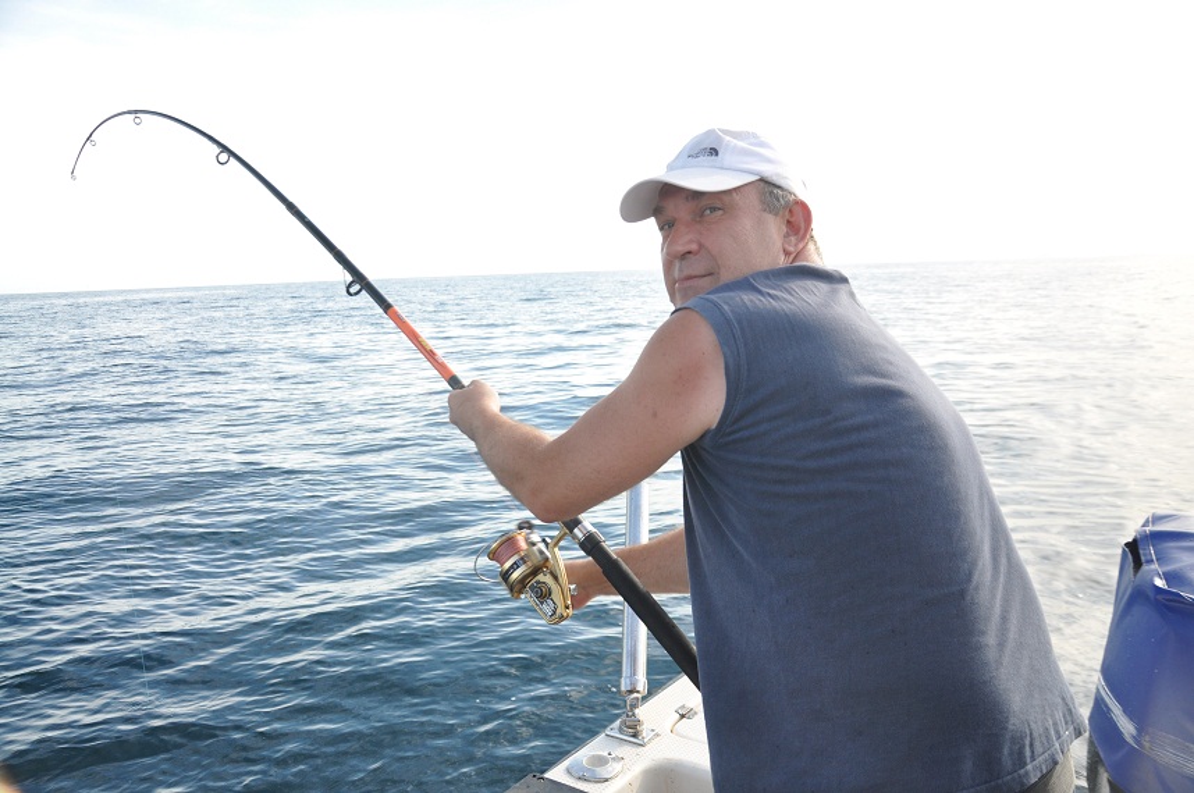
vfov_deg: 41.6
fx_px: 1044
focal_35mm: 32
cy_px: 396
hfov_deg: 59.5
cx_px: 597
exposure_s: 1/200
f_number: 7.1
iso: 400
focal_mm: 21
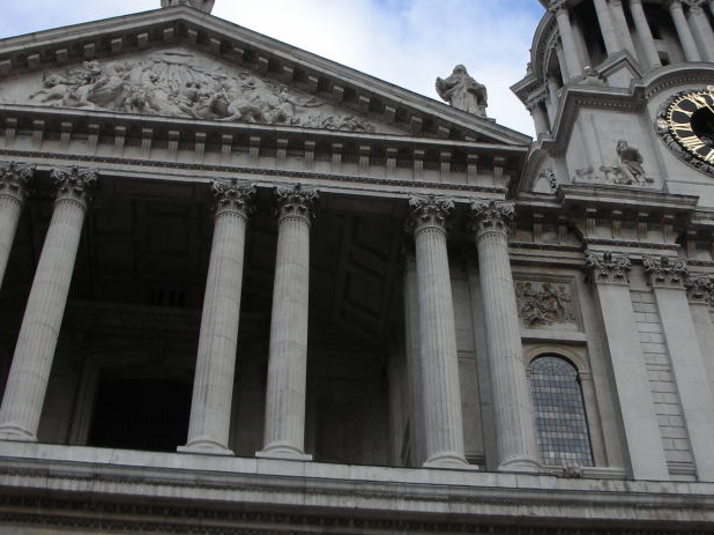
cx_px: 409
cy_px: 208
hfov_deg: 33.2
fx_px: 1196
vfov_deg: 25.2
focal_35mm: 58
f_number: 8.5
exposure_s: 1/70.7
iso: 50
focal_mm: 5.8
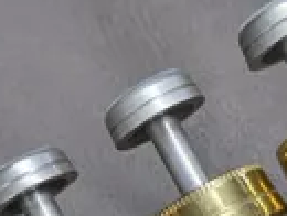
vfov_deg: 8.5
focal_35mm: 166
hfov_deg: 11.8
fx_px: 1379
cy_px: 430
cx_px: 225
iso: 94
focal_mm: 4.44
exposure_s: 1/25
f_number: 1.8
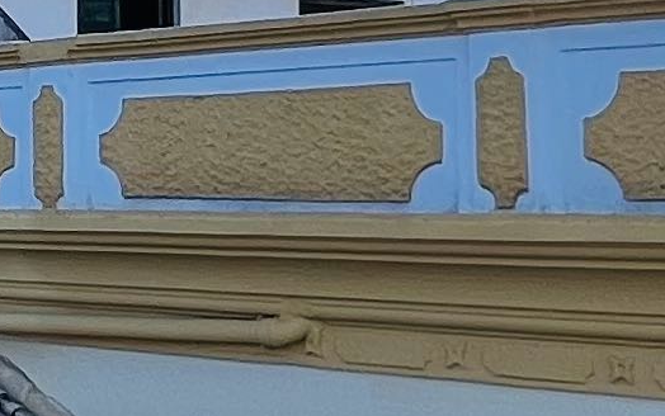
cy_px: -75
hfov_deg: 18.7
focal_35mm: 106
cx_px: -105
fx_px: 1922
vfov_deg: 12.1
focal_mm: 1.57
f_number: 1.8
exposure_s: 1/1292
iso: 32
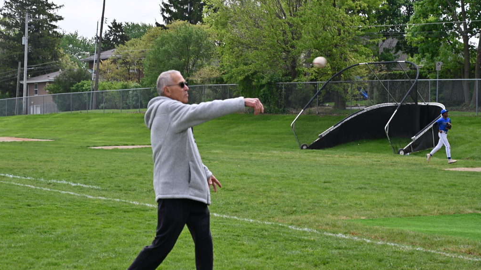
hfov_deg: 28.6
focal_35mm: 74
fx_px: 944
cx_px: 240
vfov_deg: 16.3
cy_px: 144
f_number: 7.1
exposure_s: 1/400
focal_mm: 70
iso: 100
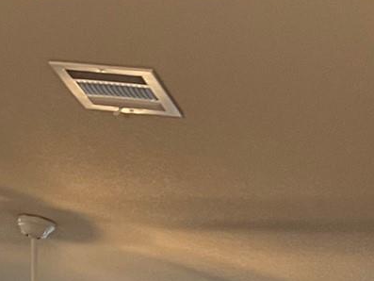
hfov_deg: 14.1
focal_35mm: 134
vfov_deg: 9.6
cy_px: 715
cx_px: -122
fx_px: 1448
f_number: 1.5
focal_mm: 5.7
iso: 100
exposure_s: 1/60
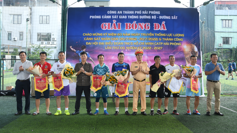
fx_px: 211
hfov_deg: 58.7
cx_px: 117
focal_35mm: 34
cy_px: 58
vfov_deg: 35.0
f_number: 3.8
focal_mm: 21
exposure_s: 1/200
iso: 200
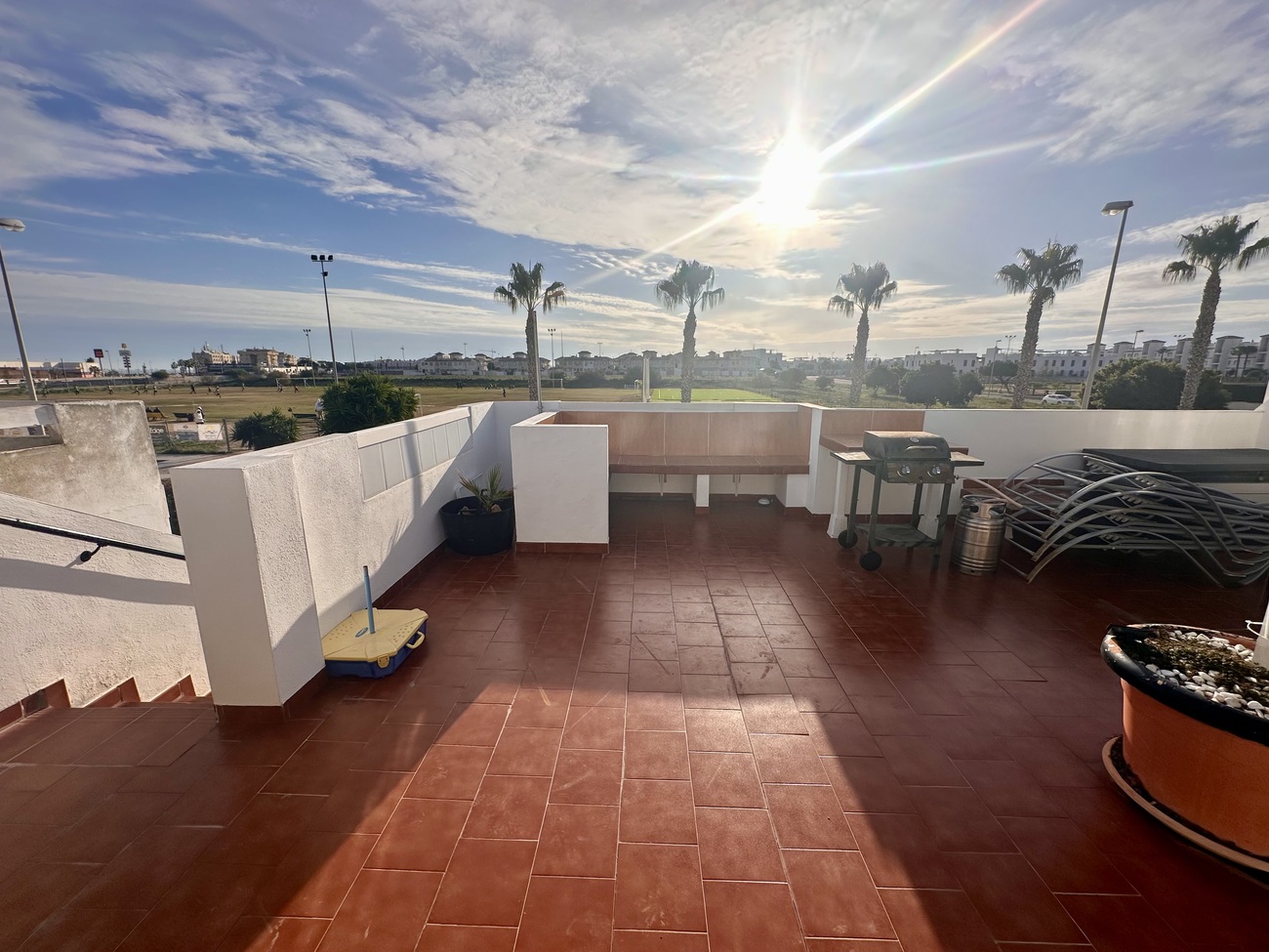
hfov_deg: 102.1
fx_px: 513
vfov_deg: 85.7
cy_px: 476
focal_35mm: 14
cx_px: 634
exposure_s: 1/4464
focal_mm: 2.22
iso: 50
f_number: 2.2
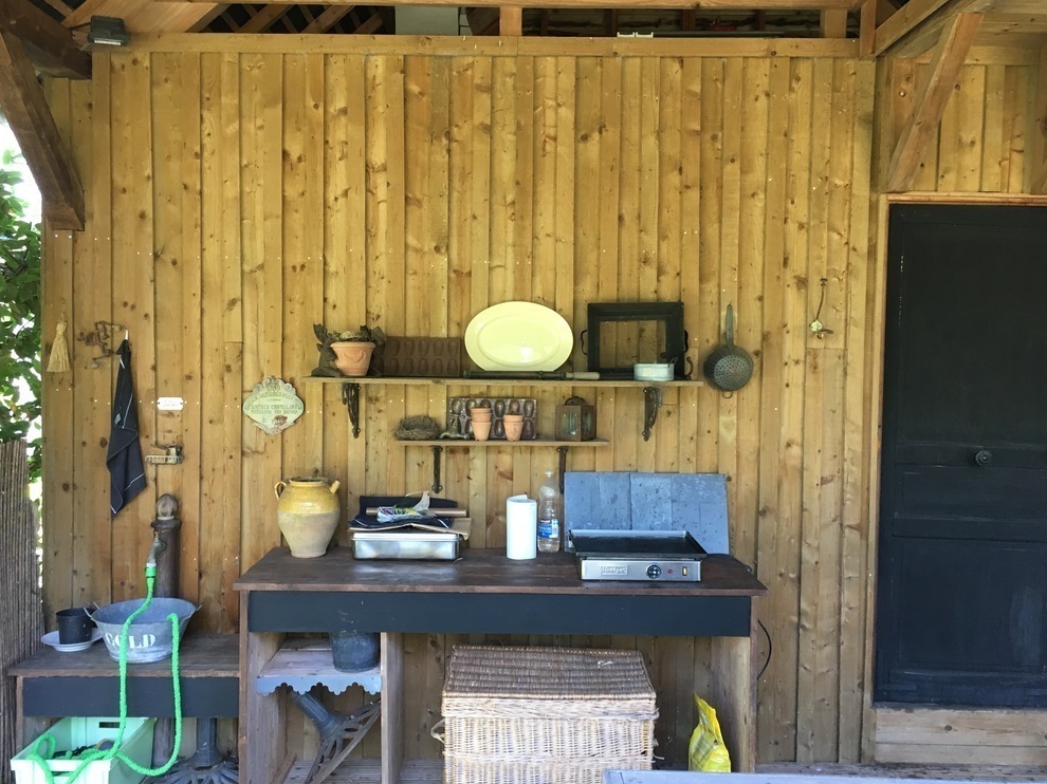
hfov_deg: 60.0
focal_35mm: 30
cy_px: 388
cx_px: 510
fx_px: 907
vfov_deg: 46.8
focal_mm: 4.15
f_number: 2.2
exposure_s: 1/33
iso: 50
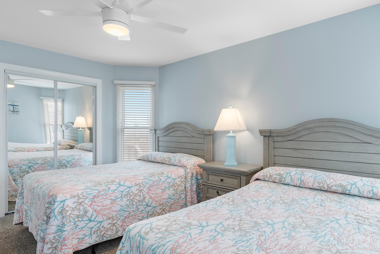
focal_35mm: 20
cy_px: 134
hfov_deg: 83.4
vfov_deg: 61.9
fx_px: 211
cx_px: 218
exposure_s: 1/8
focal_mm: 10
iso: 100
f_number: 4.5
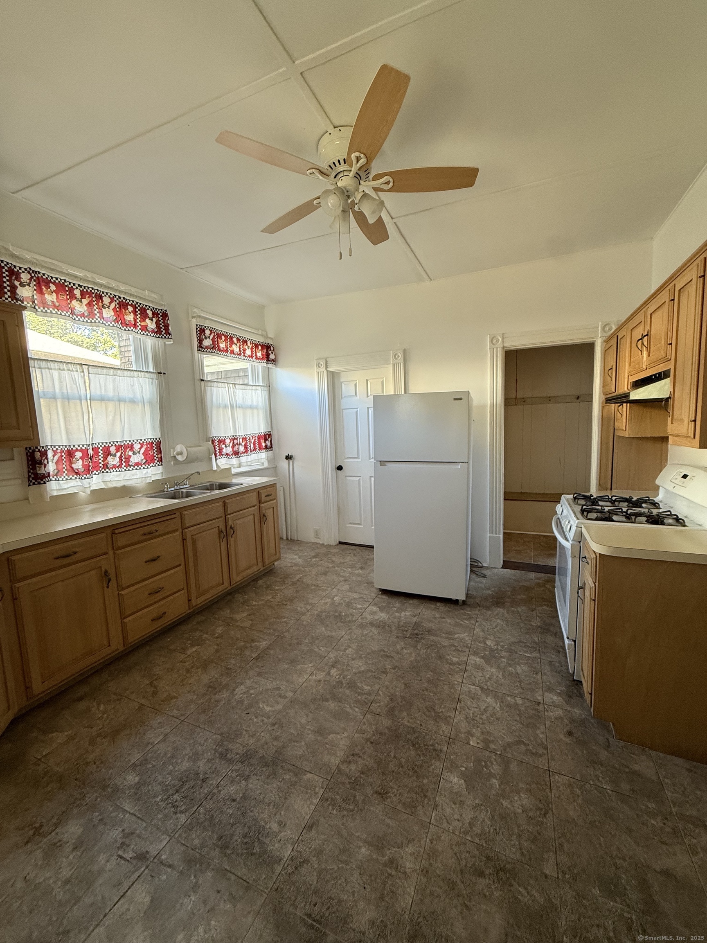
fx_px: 381
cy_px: 472
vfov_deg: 102.1
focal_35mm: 14
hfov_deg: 85.7
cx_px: 354
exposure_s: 1/60
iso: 250
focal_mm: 2.22
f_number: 2.2
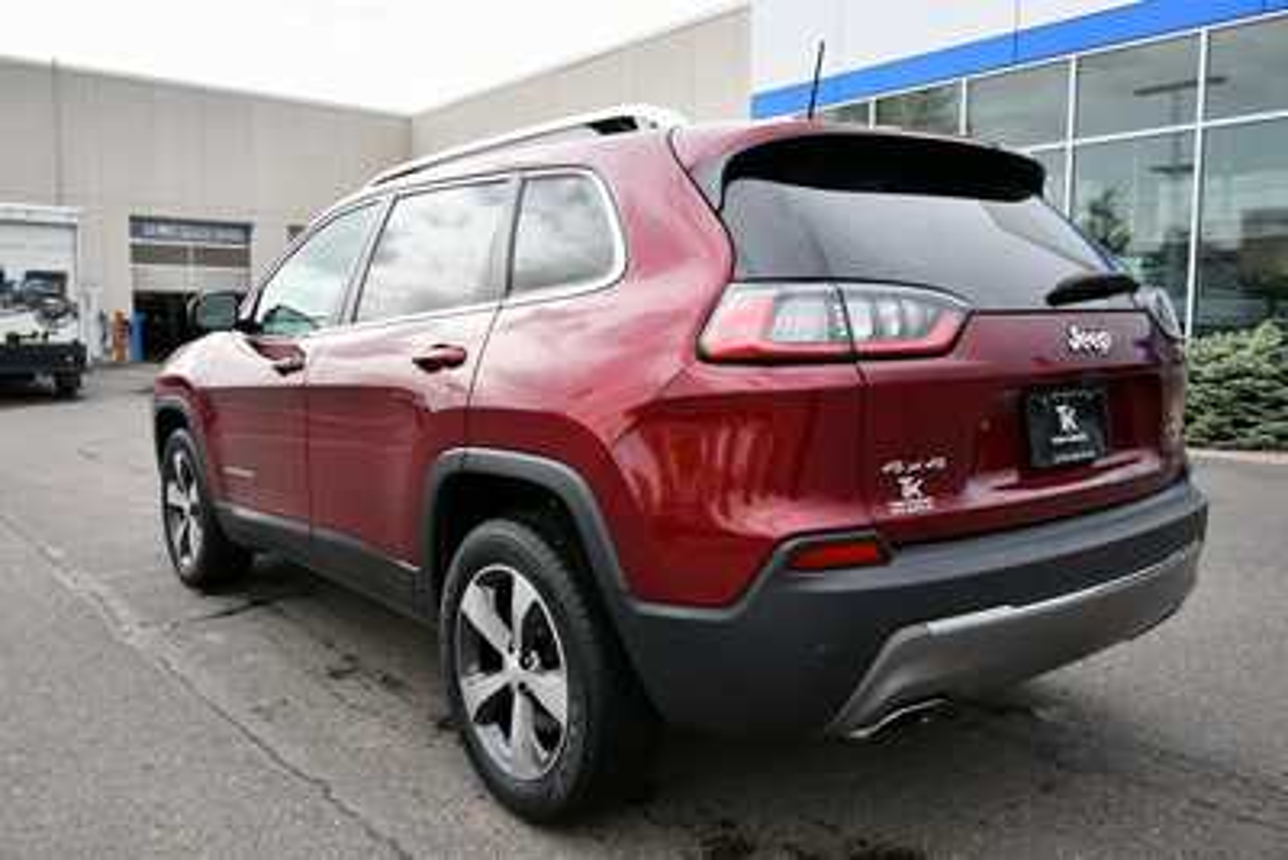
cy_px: 430
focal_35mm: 30
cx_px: 644
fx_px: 1074
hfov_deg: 61.9
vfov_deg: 43.6
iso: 360
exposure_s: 1/250
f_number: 5.6
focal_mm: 20
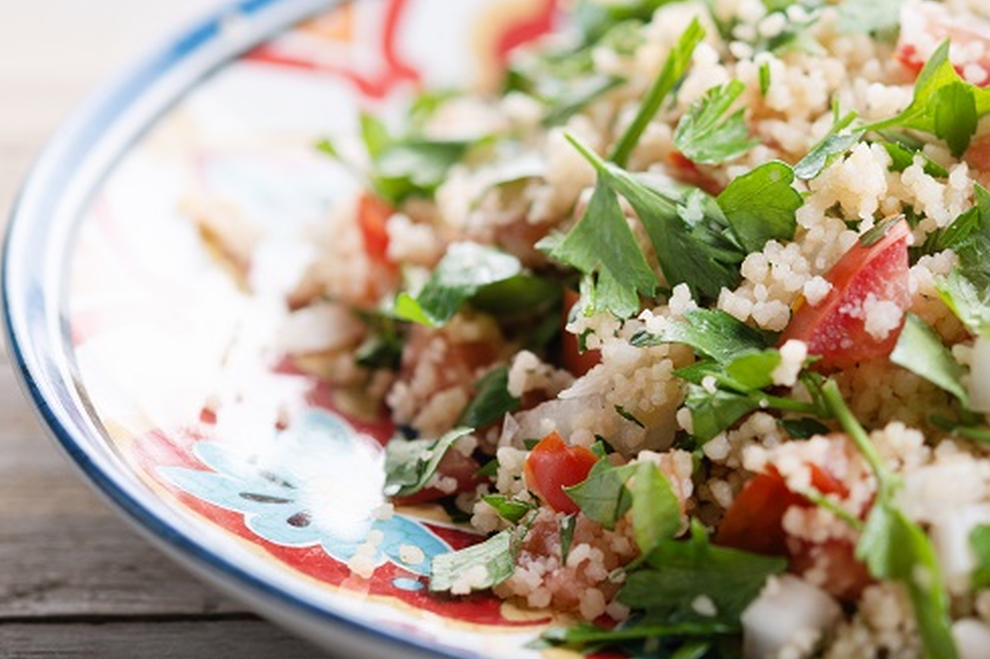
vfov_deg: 9.3
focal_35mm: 147
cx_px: 756
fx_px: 4040
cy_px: 322
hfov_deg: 13.9
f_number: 4
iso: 100
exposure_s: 1/200
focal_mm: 60
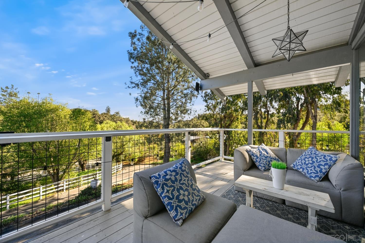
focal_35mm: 14
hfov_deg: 104.3
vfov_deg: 81.2
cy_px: 122
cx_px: 182
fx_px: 142
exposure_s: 1/100
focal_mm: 14
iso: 320
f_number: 8
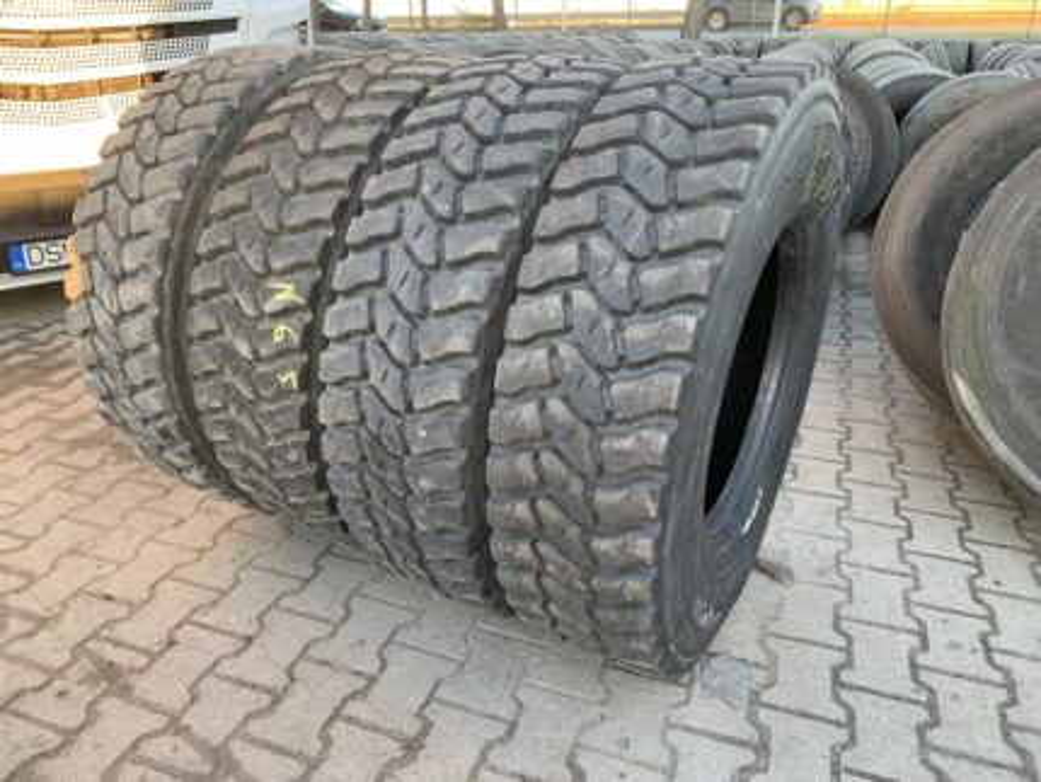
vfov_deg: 53.1
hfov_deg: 67.3
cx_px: 520
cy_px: 391
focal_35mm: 26
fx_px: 782
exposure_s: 1/121
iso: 80
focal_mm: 4.25
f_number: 1.8
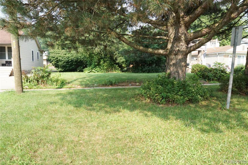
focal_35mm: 24
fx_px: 165
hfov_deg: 73.8
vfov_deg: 53.1
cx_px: 124
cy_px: 82
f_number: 16
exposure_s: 1/320
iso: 2500
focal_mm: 16
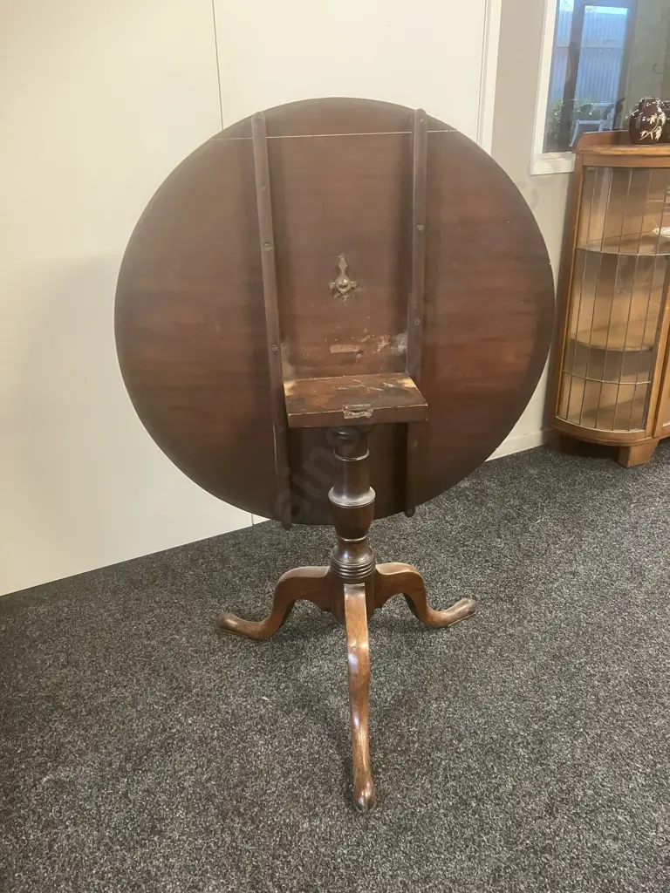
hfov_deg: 49.7
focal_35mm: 28
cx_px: 335
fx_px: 723
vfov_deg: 63.4
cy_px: 446
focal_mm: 3.99
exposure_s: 1/33
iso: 320
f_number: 1.8
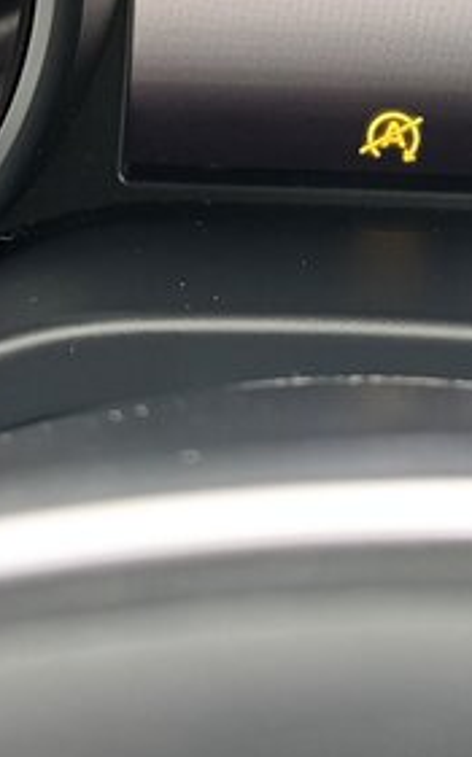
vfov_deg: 17.2
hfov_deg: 11.2
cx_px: 361
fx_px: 2394
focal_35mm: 116
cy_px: -156
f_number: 1.78
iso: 250
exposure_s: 1/50
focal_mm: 6.76
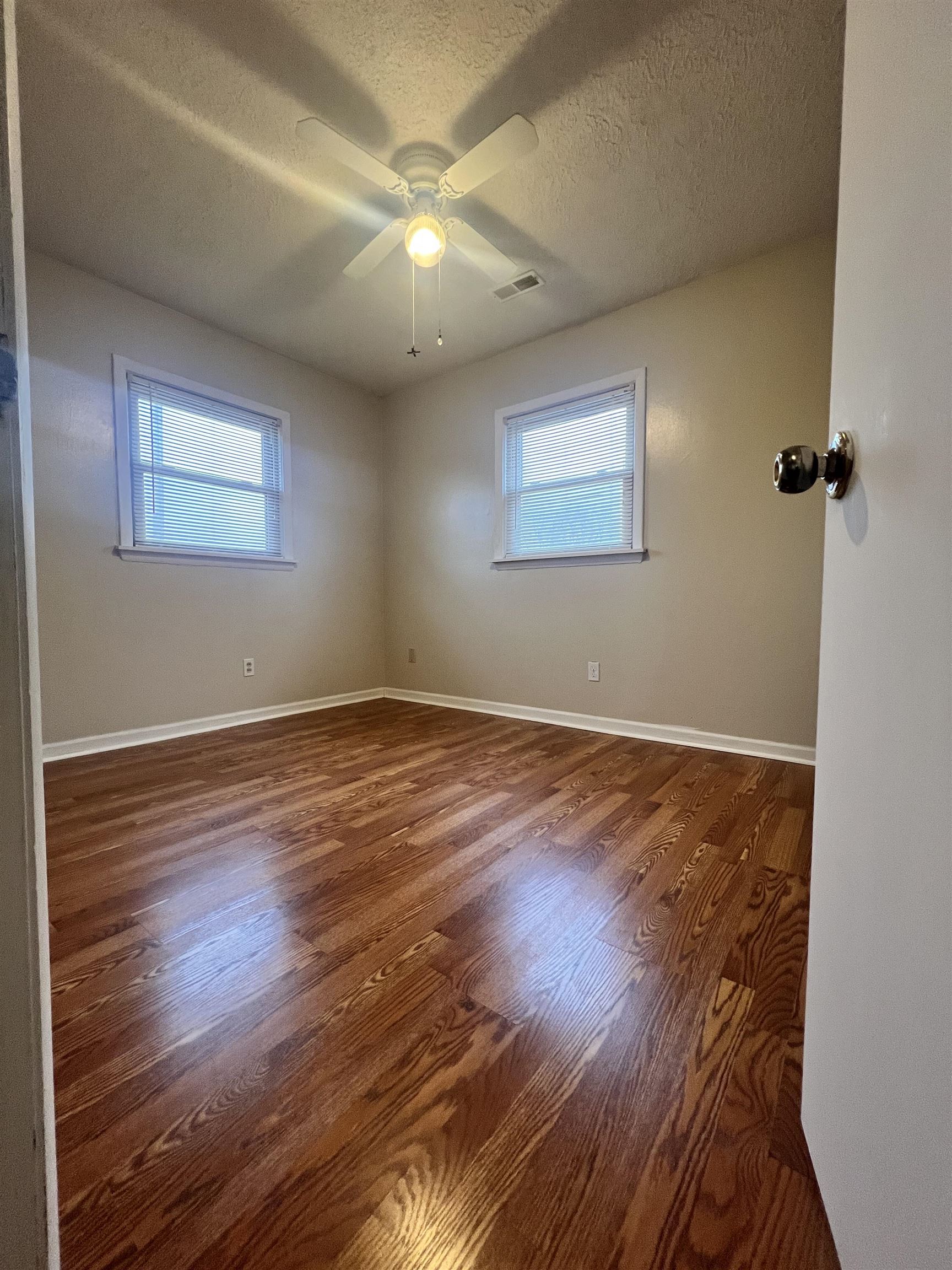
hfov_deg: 89.9
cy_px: 635
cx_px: 476
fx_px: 477
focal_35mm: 13
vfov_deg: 106.2
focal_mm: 1.57
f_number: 1.8
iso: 250
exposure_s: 1/60
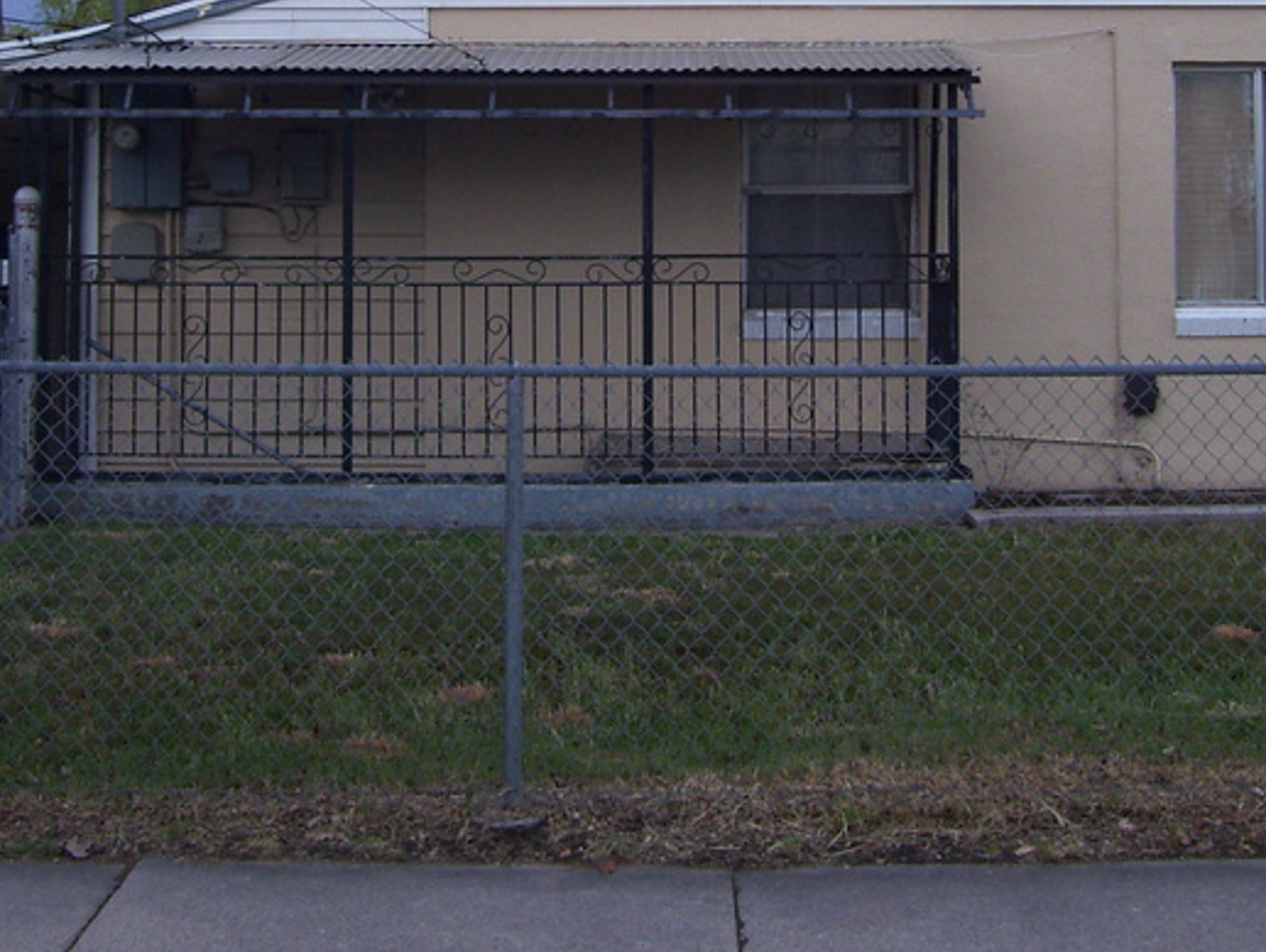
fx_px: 2600
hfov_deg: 27.4
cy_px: 24
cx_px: 602
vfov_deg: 20.2
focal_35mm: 71
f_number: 2.7
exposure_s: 1/320
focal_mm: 6
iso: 80
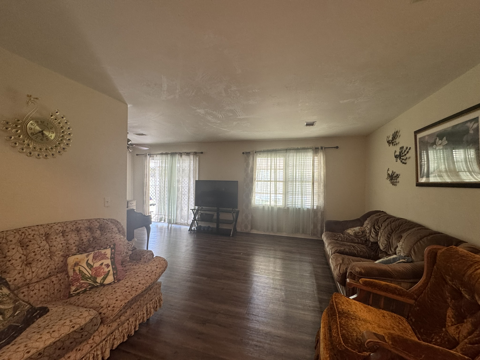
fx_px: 194
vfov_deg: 85.7
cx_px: 240
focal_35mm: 14
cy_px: 180
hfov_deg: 102.1
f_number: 2.2
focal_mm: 2.22
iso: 250
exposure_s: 1/60
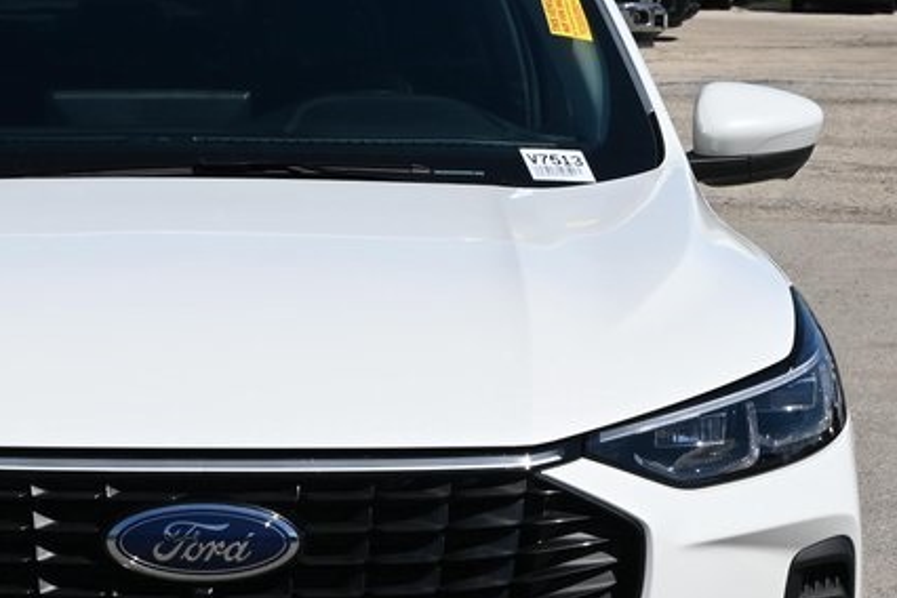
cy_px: 414
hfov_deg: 14.8
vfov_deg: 10.0
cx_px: 95
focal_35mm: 137
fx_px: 3413
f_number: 8
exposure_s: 1/500
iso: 100
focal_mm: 38
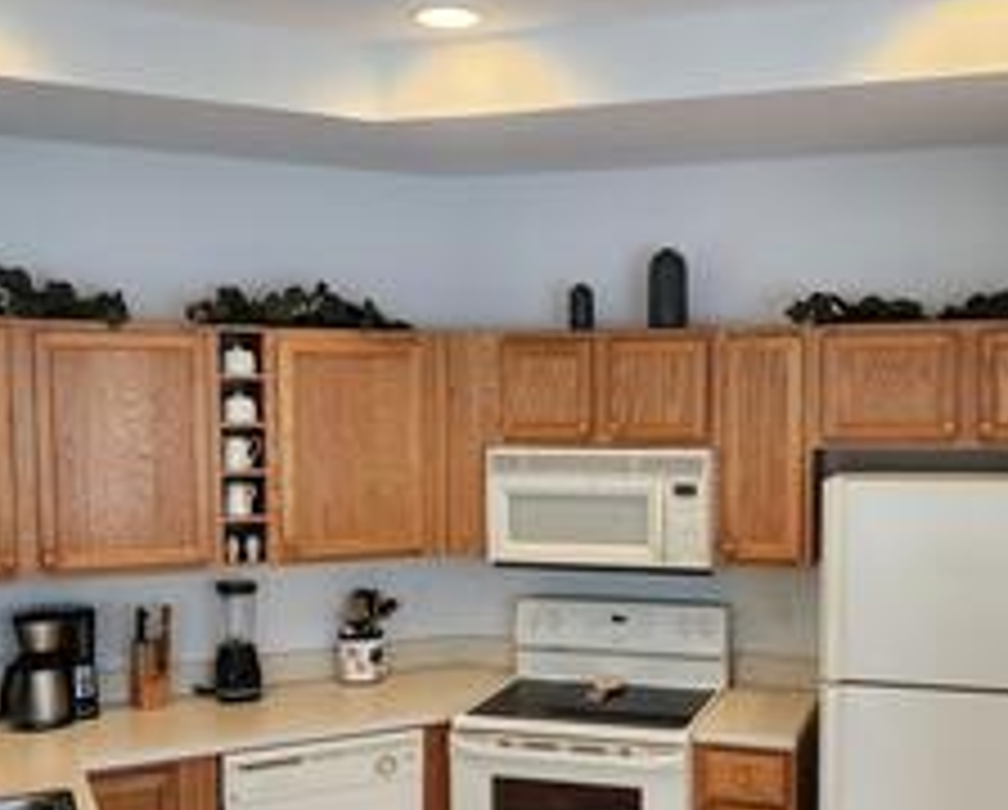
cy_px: 486
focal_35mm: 40
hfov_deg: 45.4
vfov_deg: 37.3
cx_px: 612
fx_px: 1195
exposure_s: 1/120
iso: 320
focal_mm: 5.4
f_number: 1.8
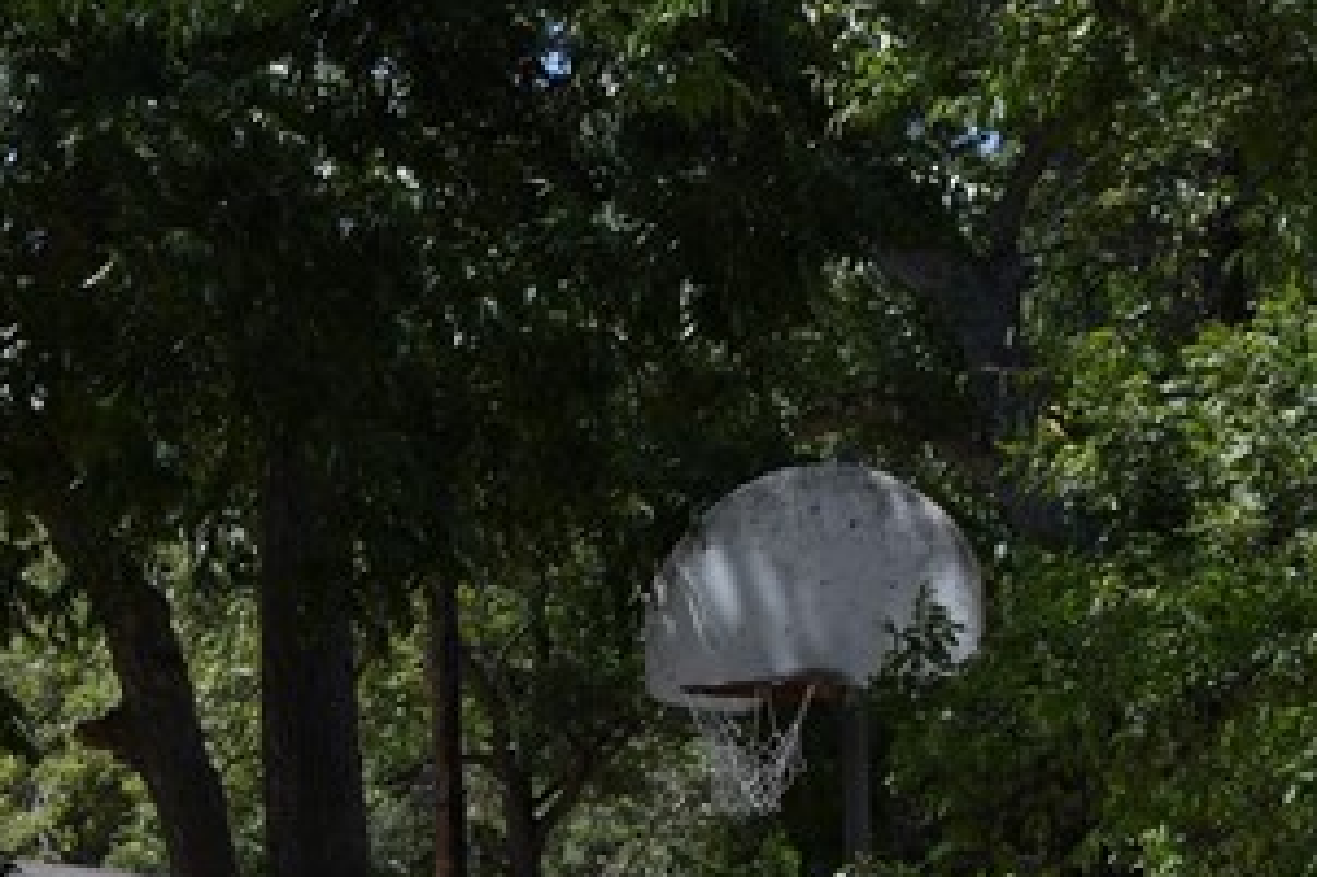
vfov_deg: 13.8
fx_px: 3546
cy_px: 969
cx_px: -615
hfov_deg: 18.7
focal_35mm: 97
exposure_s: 1/250
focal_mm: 18
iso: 100
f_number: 8
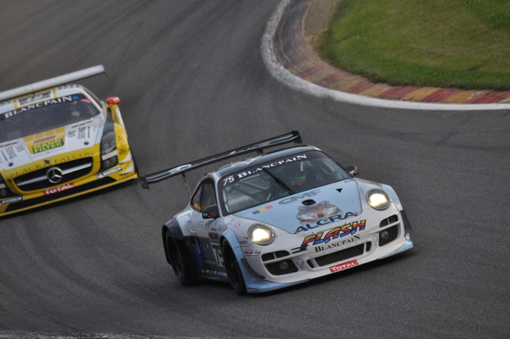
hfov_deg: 4.6
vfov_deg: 3.0
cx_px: 255
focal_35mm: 450
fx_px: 6370
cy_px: 170
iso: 320
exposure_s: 1/800
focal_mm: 300
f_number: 7.1
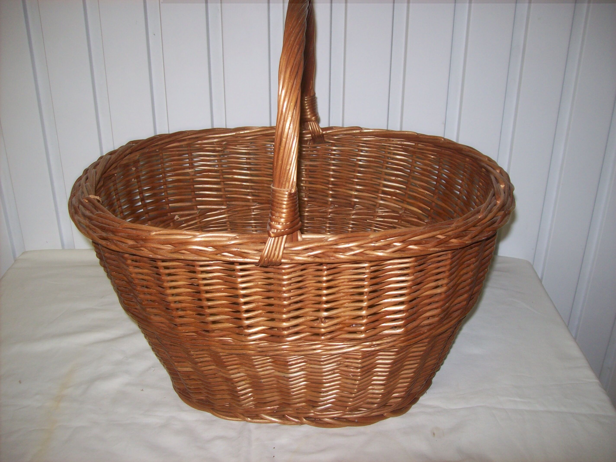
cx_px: 308
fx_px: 640
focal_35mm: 36
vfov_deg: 39.6
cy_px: 231
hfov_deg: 51.4
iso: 80
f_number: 2.7
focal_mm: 6
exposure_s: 1/64
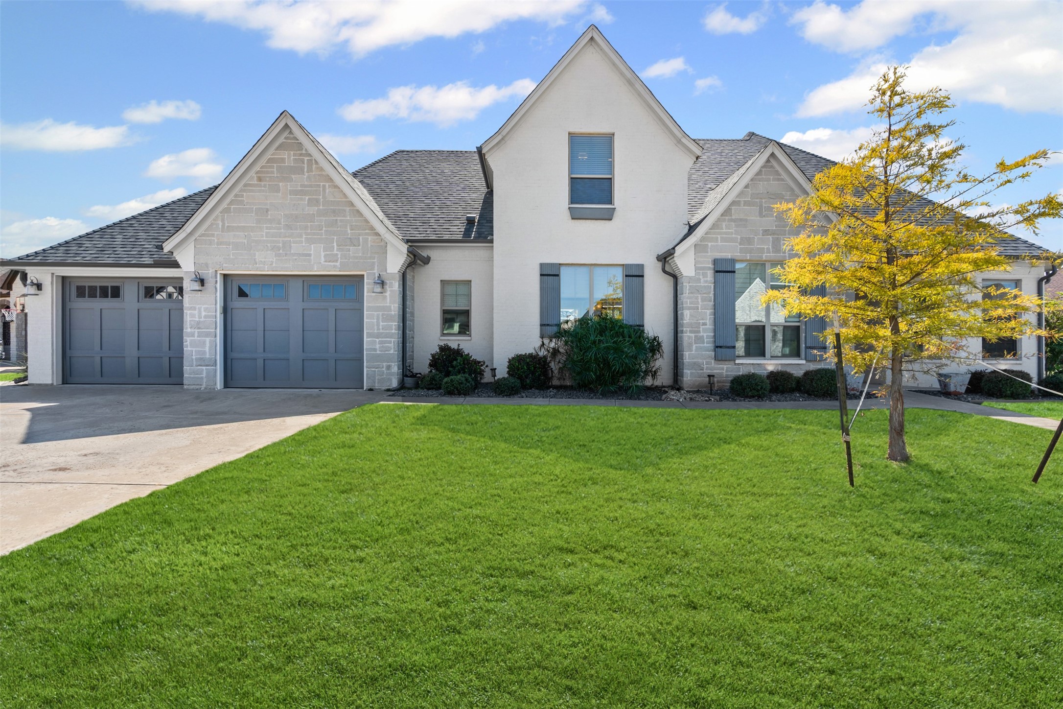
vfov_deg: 73.7
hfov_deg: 96.7
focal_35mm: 16
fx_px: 472
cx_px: 532
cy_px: 354
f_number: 9
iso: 160
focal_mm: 16
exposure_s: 1/100
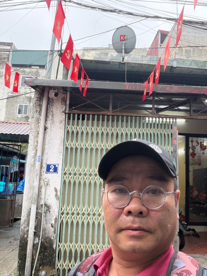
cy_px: 138
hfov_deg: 46.8
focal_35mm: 30
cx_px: 104
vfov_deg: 60.0
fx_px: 239
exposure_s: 1/113
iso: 80
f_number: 1.9
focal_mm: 2.71
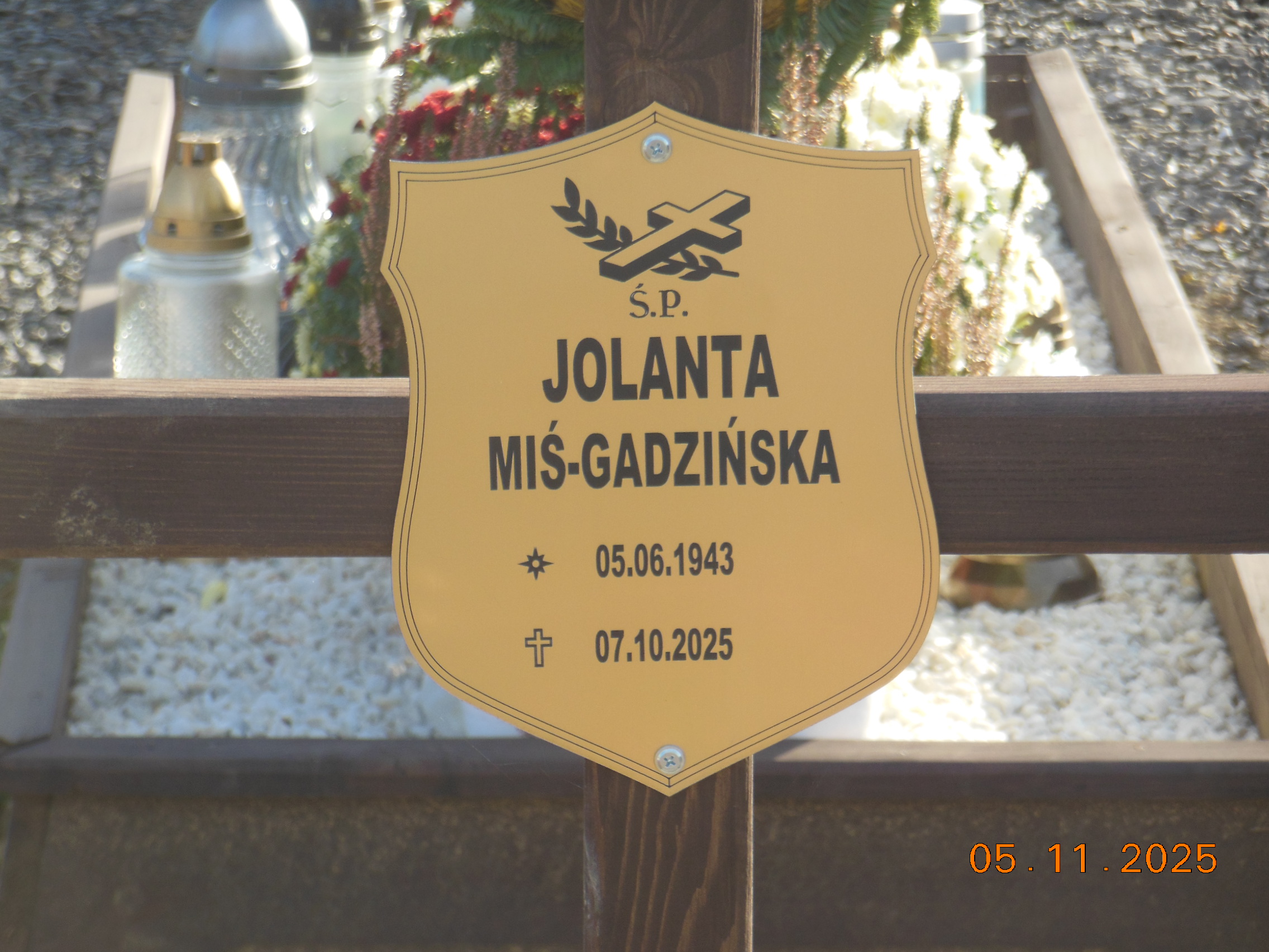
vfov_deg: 7.8
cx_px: 634
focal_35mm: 191
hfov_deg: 10.4
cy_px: 476
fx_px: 7002
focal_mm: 34
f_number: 5.6
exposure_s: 1/160
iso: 125
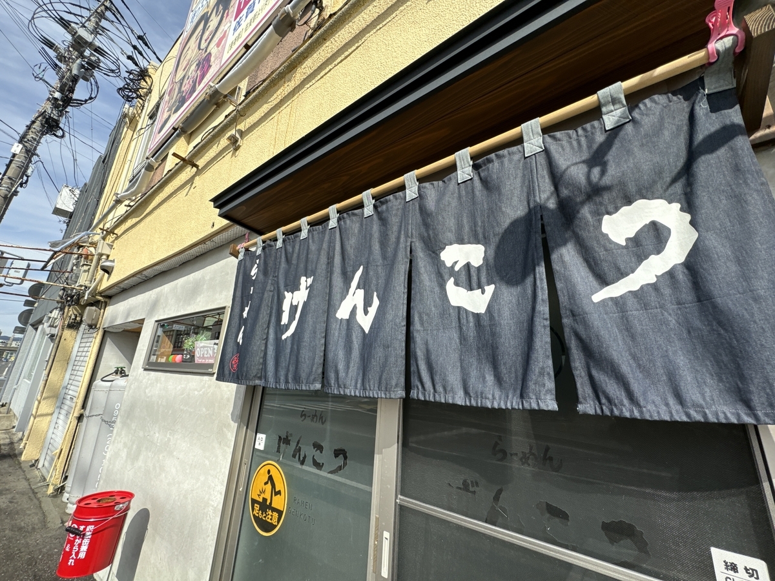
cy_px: 290
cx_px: 388
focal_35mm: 14
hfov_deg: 102.1
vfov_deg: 85.7
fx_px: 313
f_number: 2.2
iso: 40
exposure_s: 1/1126
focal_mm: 2.22
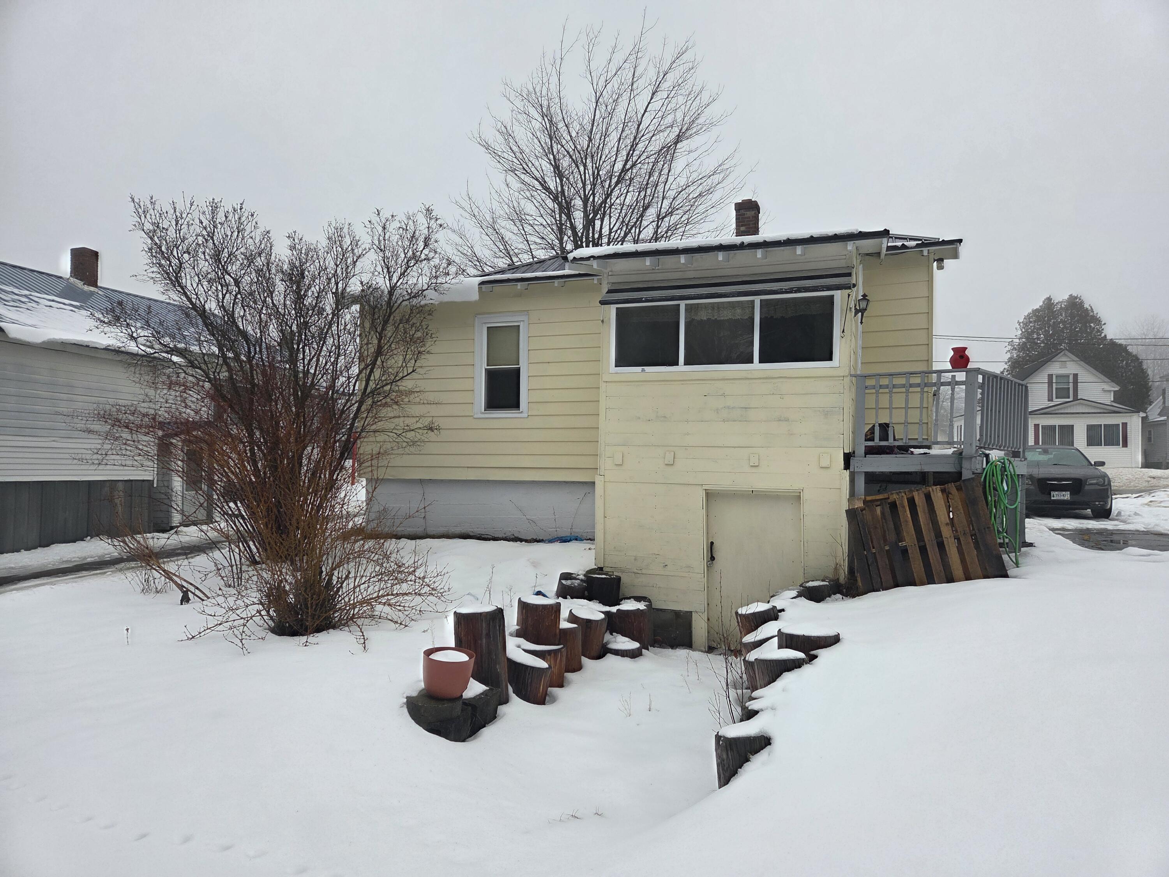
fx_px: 777
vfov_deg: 58.9
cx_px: 584
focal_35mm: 23
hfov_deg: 73.9
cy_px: 438
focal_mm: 5.4
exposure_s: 1/180
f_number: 1.8
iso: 80
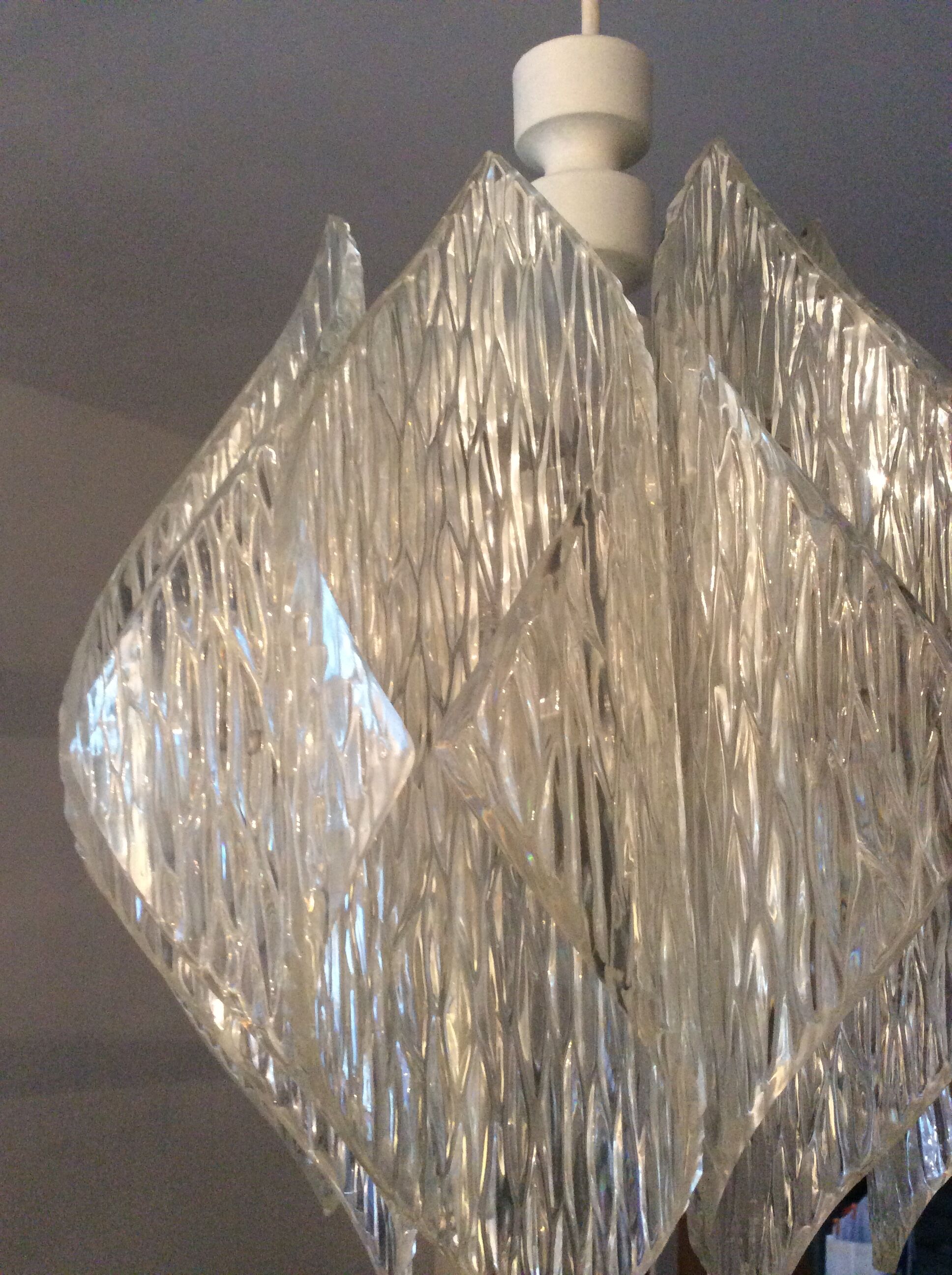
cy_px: 638
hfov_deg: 44.1
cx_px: 476
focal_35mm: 32
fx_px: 1177
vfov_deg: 56.9
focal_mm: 3.3
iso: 200
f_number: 2.4
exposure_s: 1/25
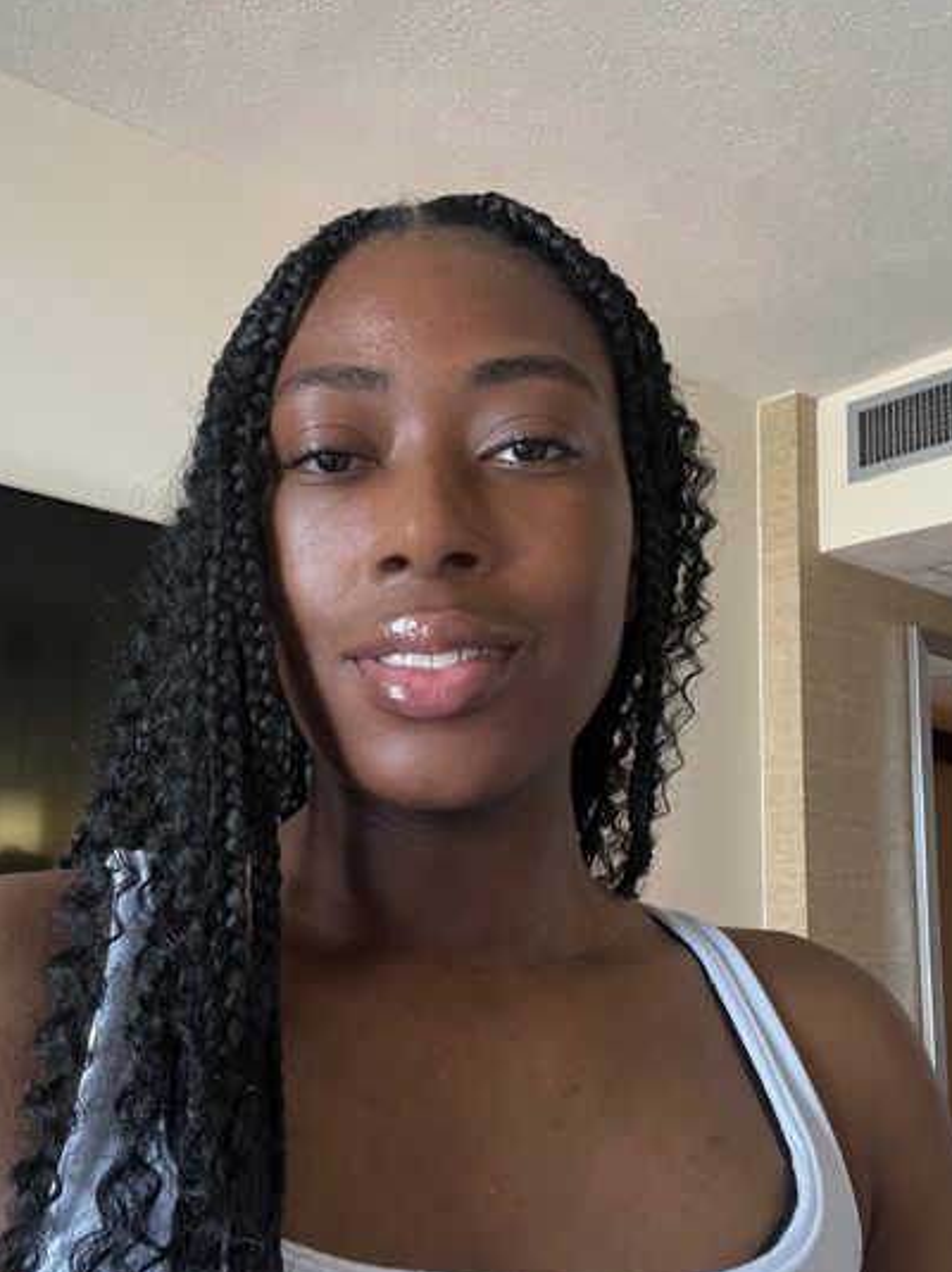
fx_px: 1211
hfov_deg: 42.9
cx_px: 443
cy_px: 635
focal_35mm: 33
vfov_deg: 55.4
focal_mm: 2.71
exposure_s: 1/60
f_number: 2.2
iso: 200
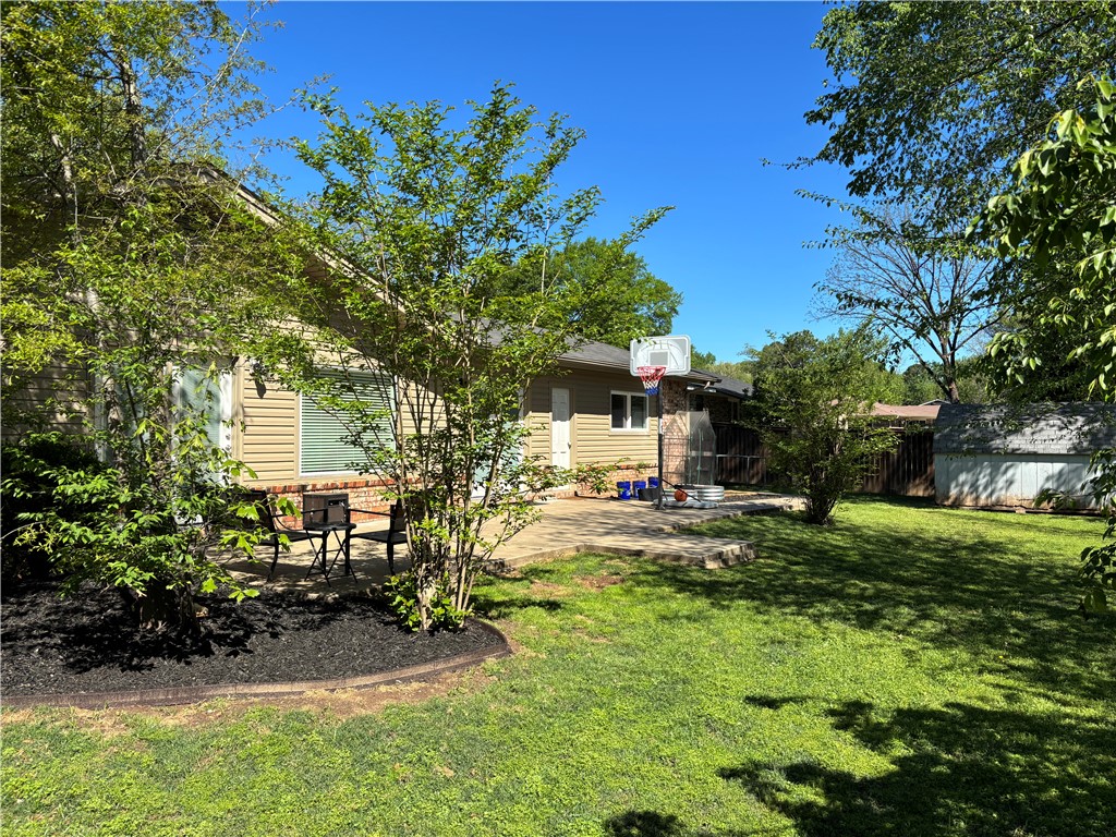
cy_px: 418
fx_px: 838
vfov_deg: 53.1
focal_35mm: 26
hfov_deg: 67.3
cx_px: 558
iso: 50
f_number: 1.6
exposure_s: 1/2242
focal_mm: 5.96
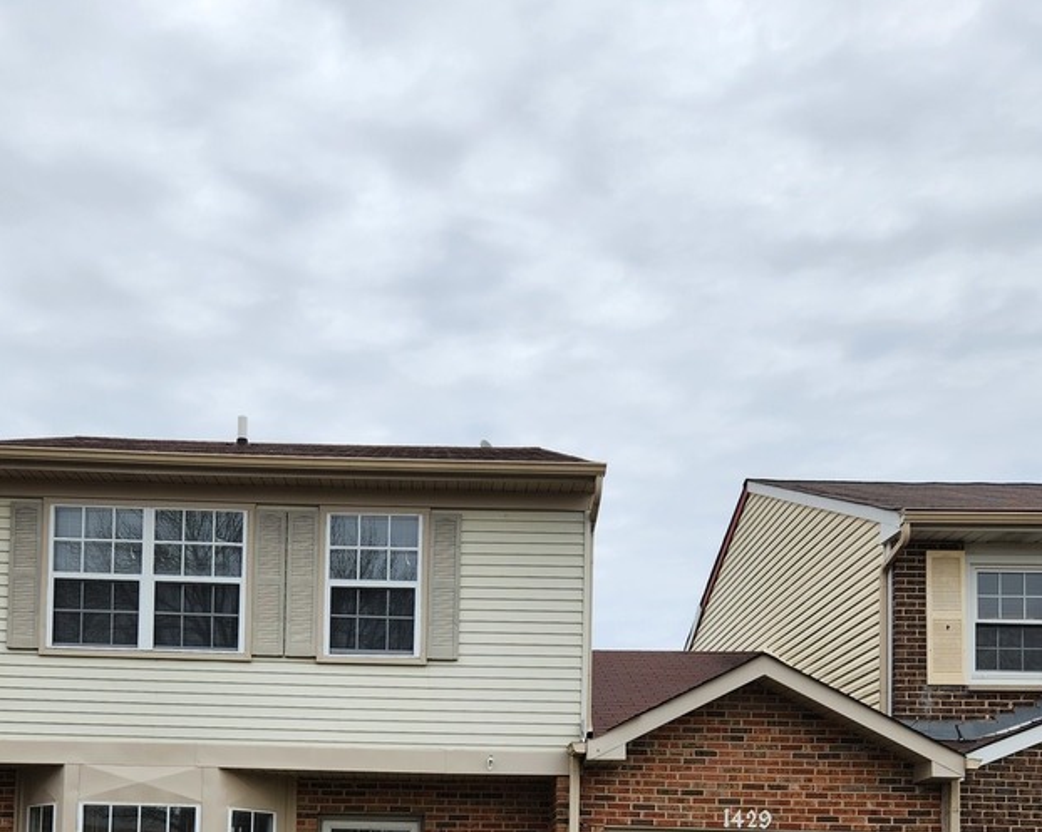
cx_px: 407
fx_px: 1202
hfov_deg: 46.5
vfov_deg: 34.6
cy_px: 839
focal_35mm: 39
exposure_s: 1/662
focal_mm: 5.4
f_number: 1.8
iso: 20
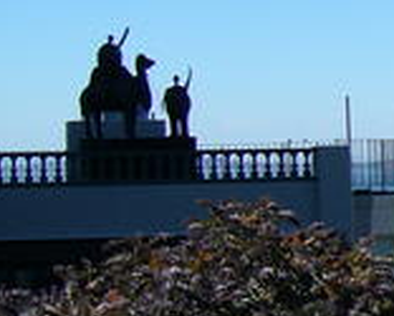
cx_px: 634
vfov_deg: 11.0
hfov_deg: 12.9
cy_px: 159
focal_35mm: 140
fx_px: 1634
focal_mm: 5.8
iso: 50
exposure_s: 1/160
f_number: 8
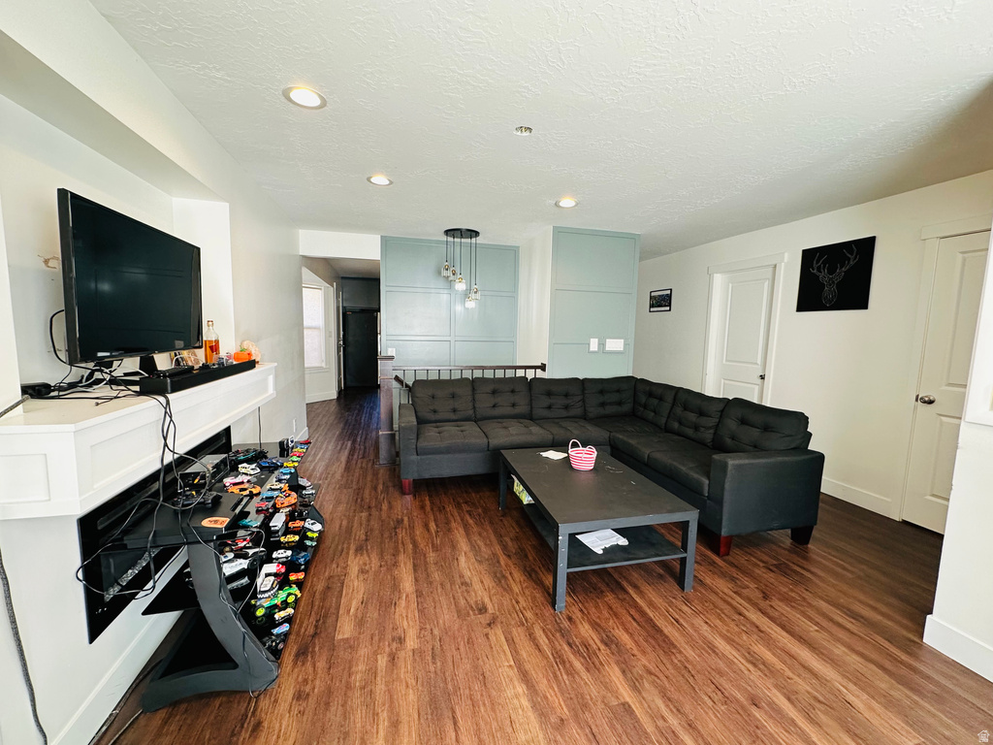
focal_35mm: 14
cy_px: 372
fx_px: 402
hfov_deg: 102.1
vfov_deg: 85.7
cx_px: 496
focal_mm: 2.22
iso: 160
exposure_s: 1/120
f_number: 2.2
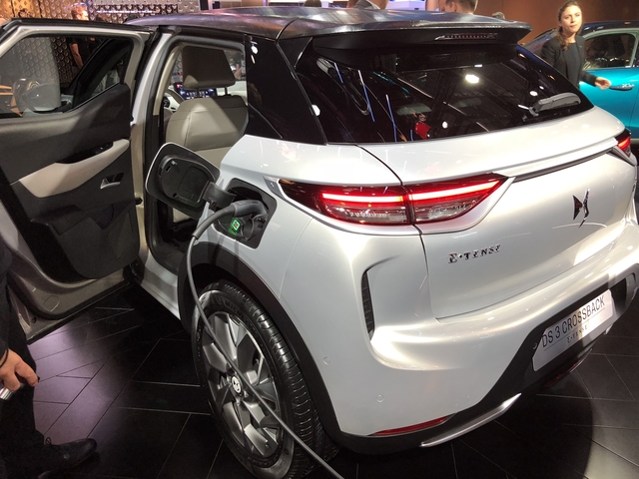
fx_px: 517
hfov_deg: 63.4
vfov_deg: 49.7
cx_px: 320
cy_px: 240
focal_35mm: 28
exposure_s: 1/20
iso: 40
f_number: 1.8
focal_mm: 3.99
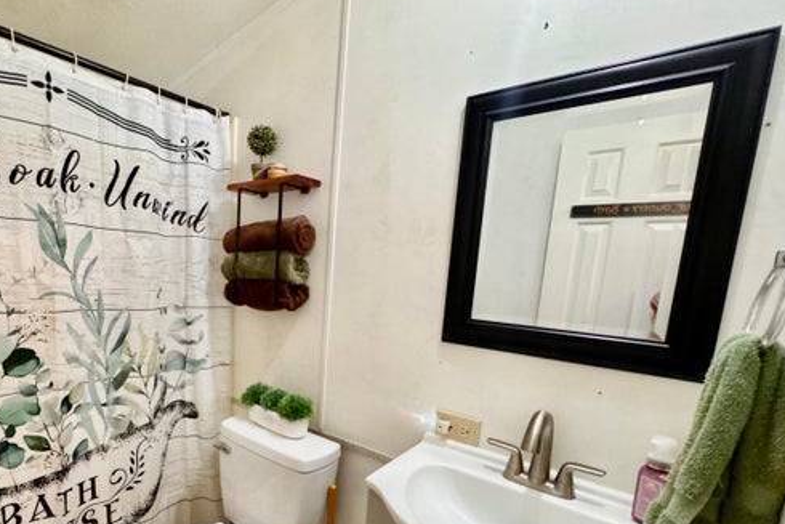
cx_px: 298
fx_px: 414
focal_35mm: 19
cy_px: 333
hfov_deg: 85.3
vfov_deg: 63.5
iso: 640
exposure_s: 1/60
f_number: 2.2
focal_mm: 2.22
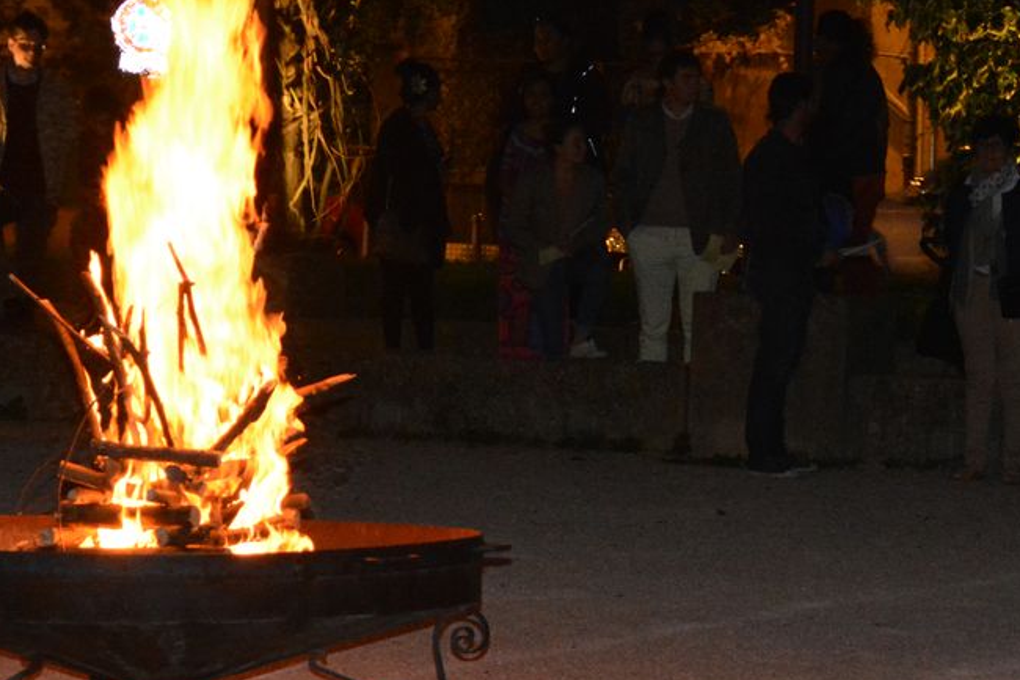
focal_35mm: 192
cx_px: 461
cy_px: 229
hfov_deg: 10.7
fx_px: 5438
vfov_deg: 7.1
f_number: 5.3
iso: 3200
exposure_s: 1/60
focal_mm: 52
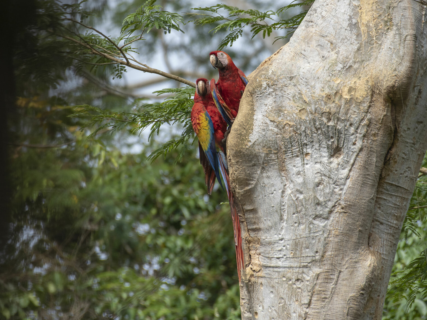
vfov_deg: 2.5
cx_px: 257
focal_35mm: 605
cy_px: 176
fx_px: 7462
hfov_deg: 3.3
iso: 200
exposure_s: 1/320
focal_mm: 500
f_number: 7.1
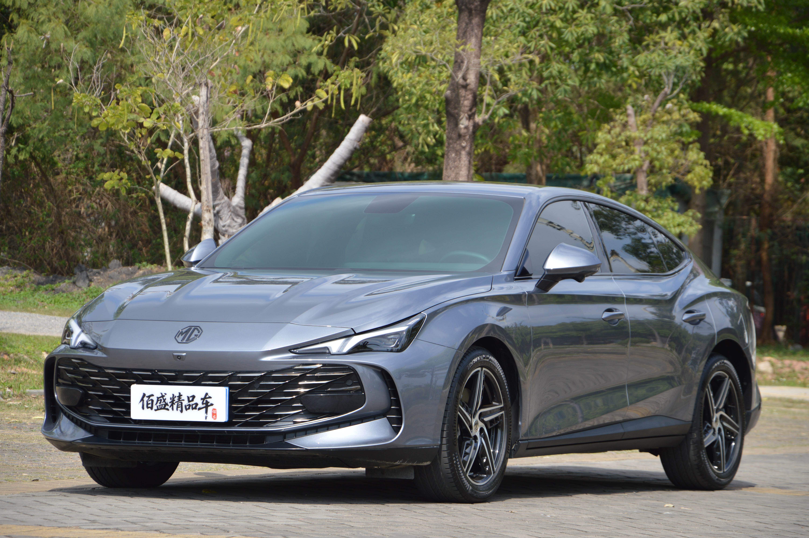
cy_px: 269
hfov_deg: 13.1
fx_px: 3536
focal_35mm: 158
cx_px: 404
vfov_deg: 8.7
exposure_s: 1/320
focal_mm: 105
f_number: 5.6
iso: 100
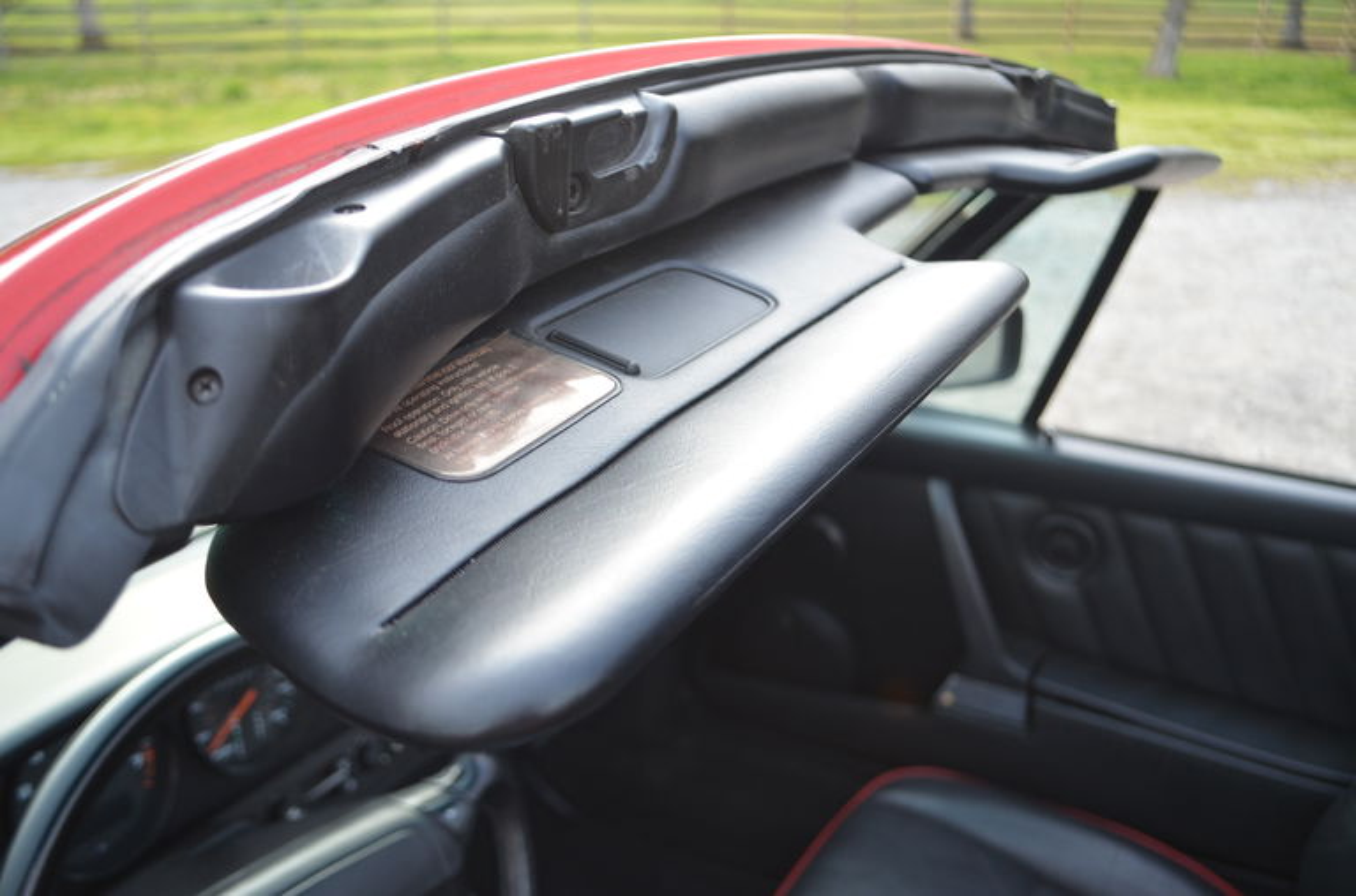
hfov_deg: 57.3
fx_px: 1240
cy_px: 448
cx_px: 678
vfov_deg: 39.8
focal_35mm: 33
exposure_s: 1/80
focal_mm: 22
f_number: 4.5
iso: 400
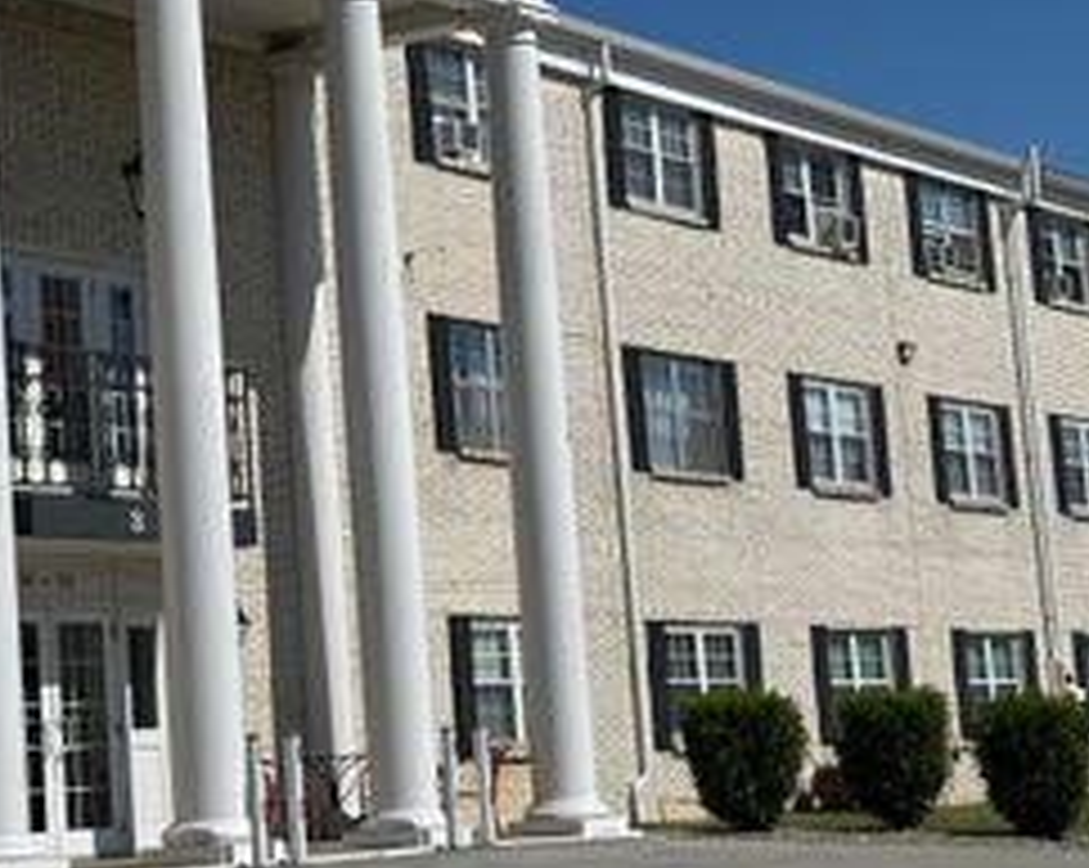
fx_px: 3123
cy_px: 299
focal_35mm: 97
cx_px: 207
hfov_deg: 19.6
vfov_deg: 15.8
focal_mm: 6.86
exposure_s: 1/10870
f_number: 1.78
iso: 64
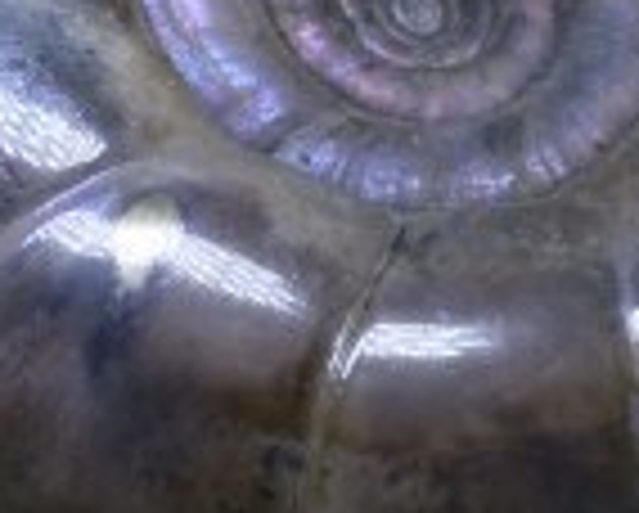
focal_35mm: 99
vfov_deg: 15.2
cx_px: 220
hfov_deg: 19.3
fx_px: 1875
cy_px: -50
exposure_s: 1/60
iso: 125
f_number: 3.3
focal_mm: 4.3
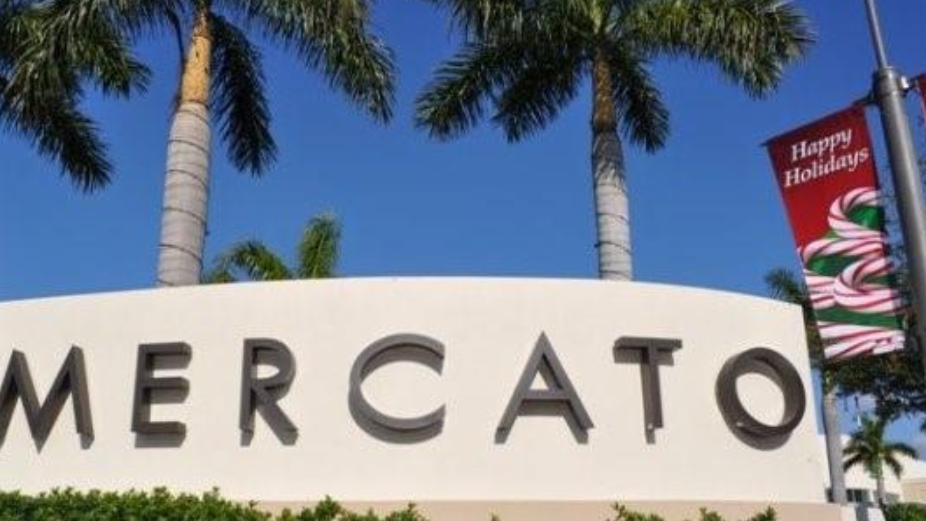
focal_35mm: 32
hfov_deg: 60.8
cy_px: 337
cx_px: 410
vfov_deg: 36.4
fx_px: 786
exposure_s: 1/500
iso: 200
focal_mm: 18
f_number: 11
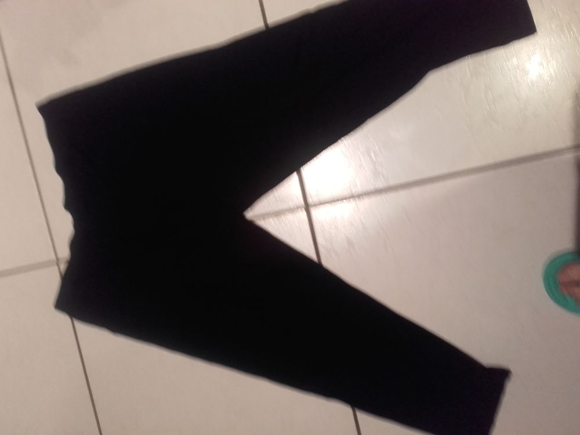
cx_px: 290
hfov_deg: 58.4
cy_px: 218
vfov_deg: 45.4
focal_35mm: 31
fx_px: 519
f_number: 2.2
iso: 110
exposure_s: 1/16
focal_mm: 3.3
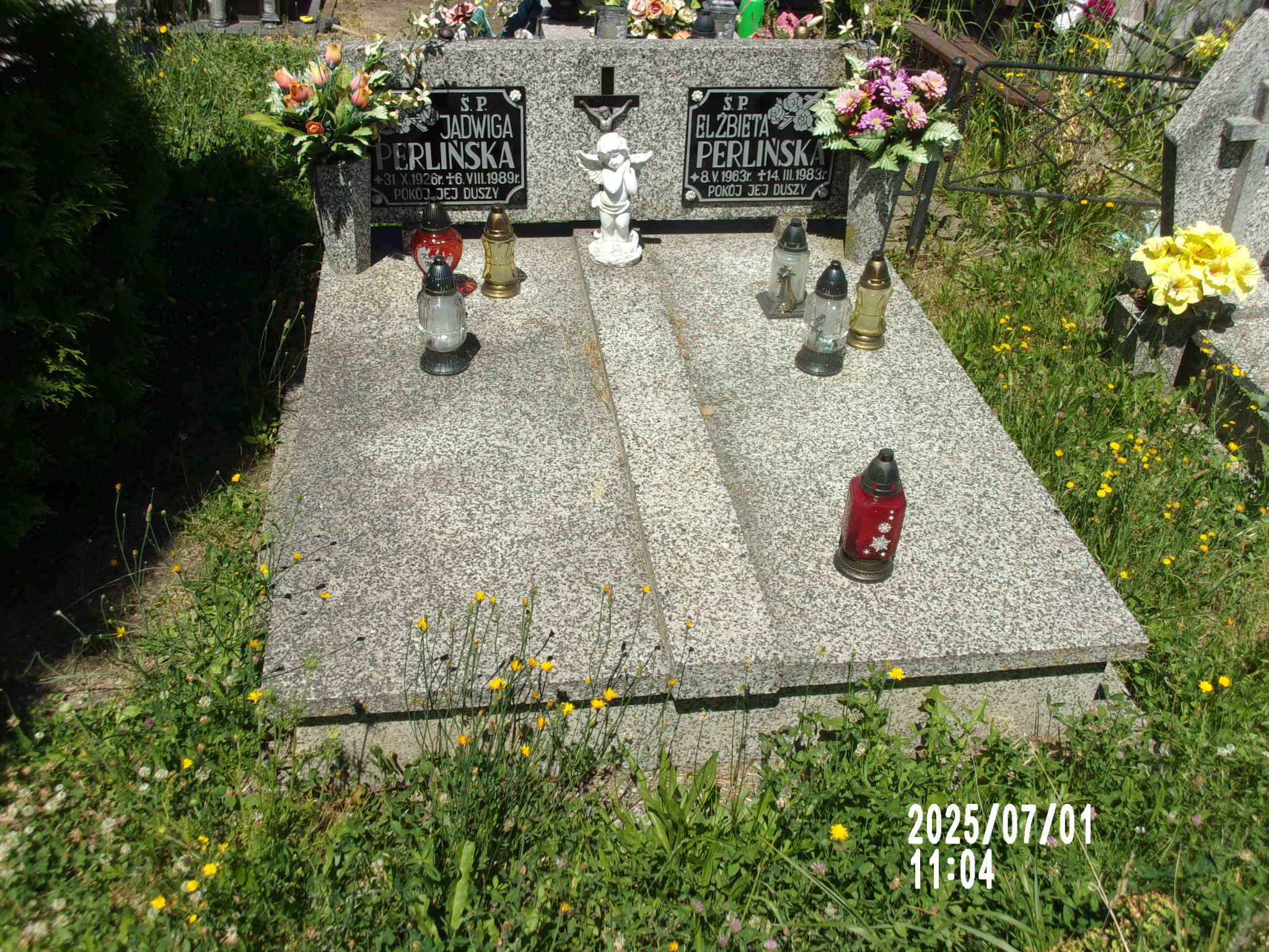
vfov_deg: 39.7
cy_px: 476
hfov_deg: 51.4
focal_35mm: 36
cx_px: 634
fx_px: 1320
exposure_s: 1/120
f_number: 11.8
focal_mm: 6.4
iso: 80
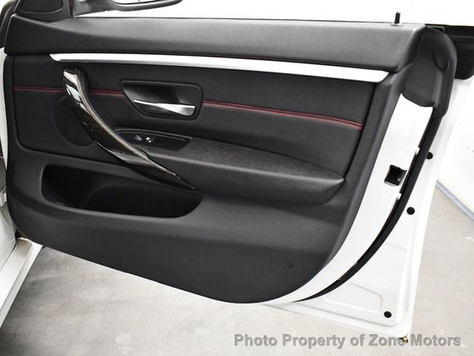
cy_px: 178
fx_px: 534
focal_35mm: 39
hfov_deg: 47.8
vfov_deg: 36.8
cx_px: 222
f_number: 3.5
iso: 3200
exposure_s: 1/125
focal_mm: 18
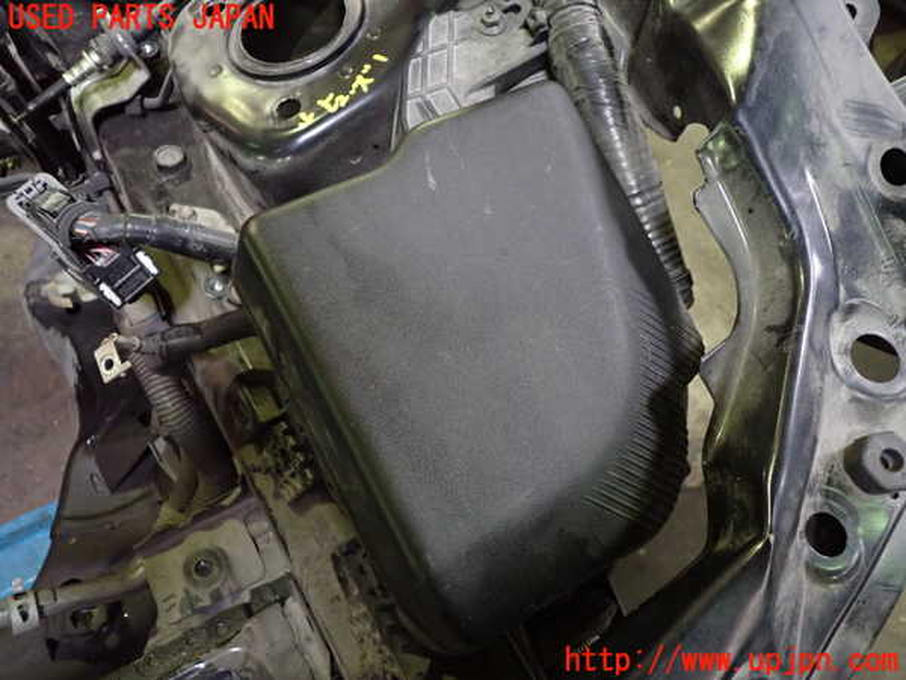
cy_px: 340
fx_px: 785
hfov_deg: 60.0
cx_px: 453
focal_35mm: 30
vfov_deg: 46.8
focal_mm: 5.4
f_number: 2.3
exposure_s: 1/30
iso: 800
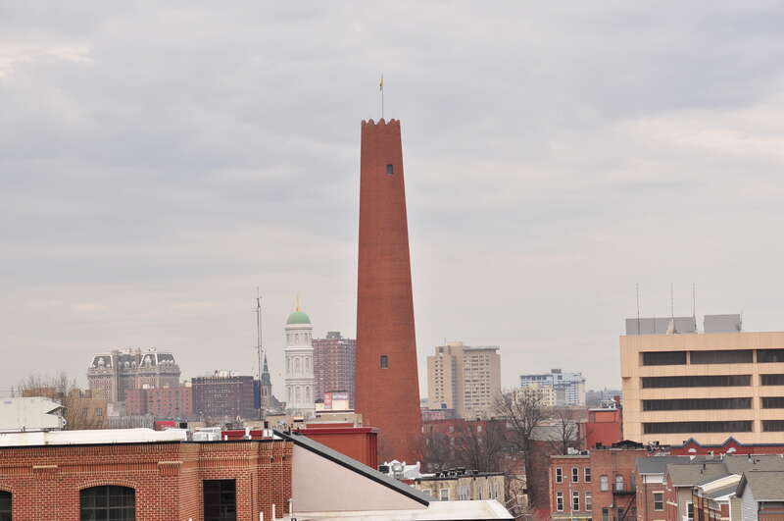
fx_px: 2773
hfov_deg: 16.1
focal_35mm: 128
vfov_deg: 10.7
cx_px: 392
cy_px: 260
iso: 200
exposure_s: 1/800
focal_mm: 85
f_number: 7.1
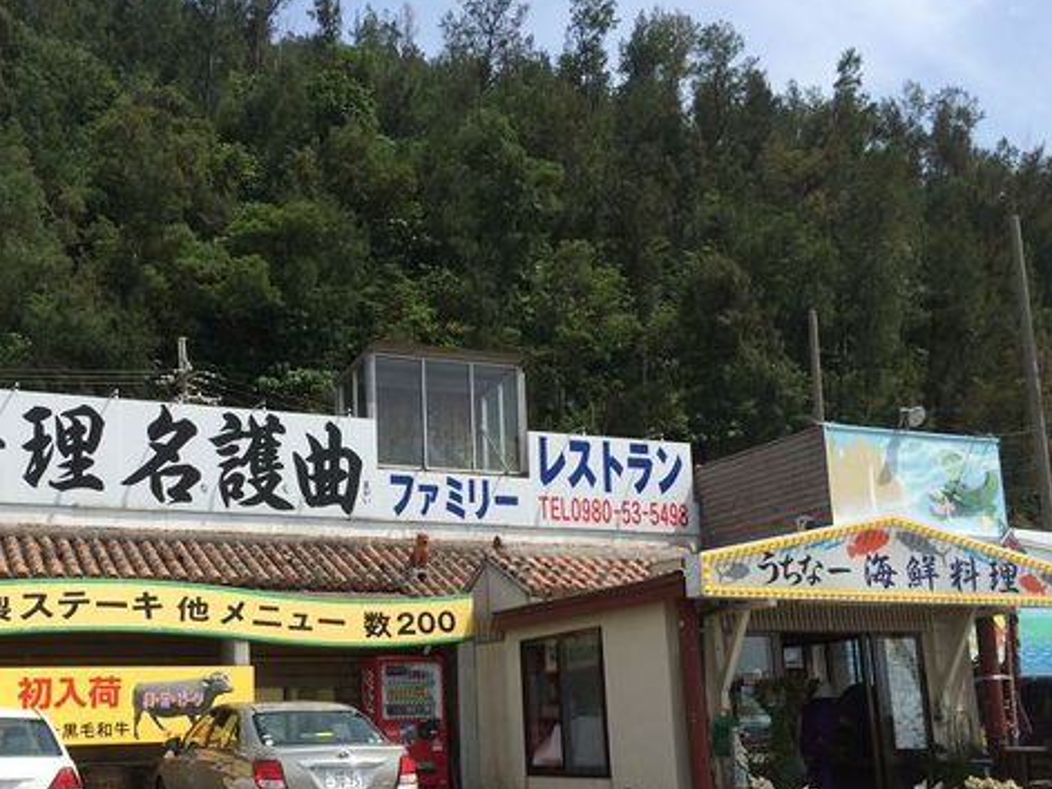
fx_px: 1215
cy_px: 515
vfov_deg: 35.6
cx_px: 369
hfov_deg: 46.2
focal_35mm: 40
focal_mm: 4.15
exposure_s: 1/2415
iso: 32
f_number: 2.2
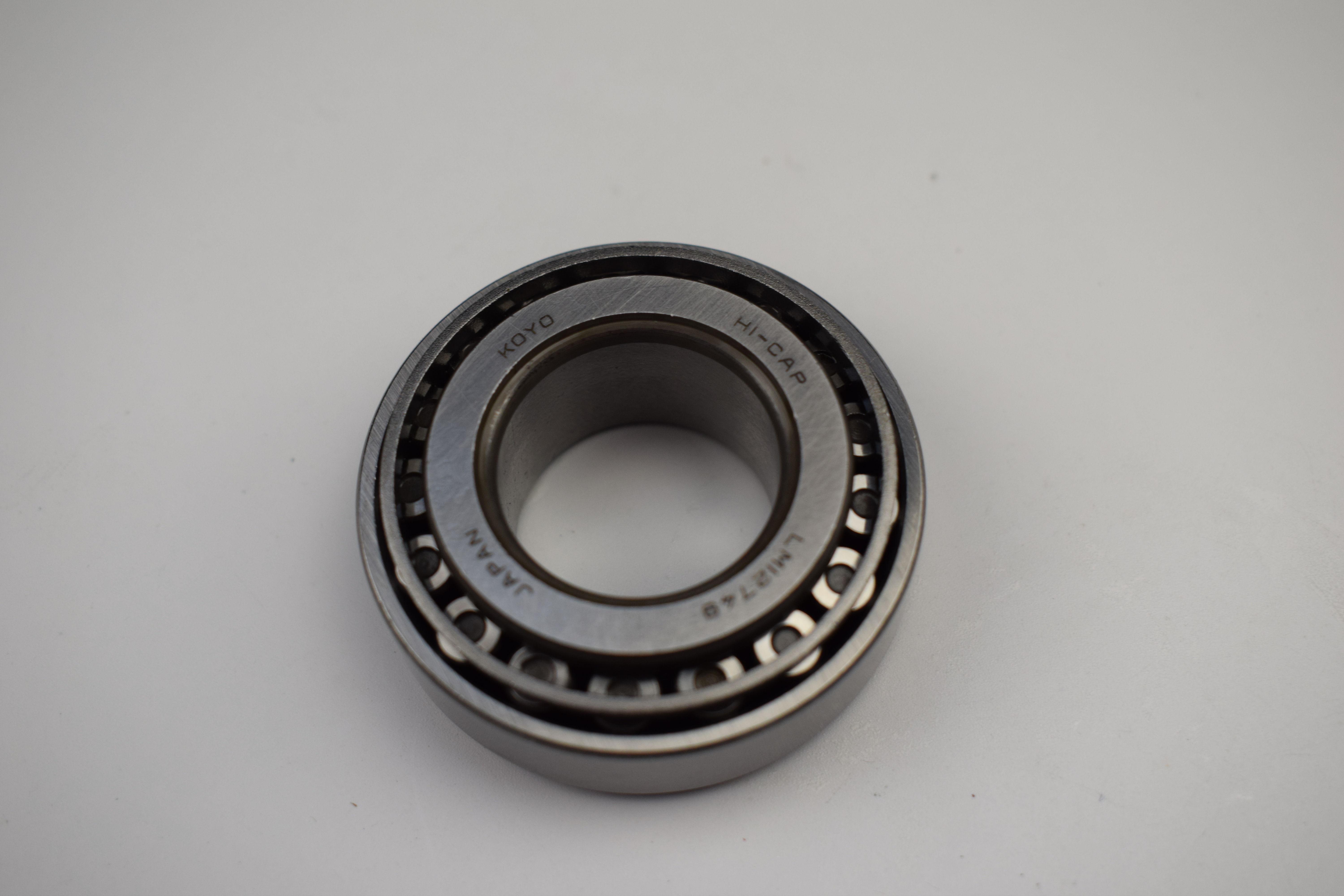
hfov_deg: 42.3
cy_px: 448
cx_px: 672
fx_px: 1736
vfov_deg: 28.9
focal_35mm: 46
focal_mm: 31
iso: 400
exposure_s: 1/160
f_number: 6.3
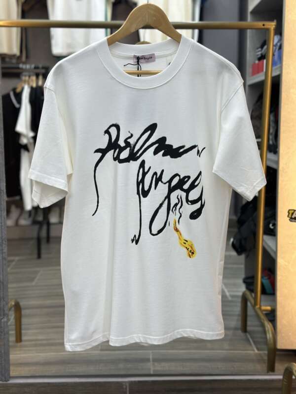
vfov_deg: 39.7
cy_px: 197
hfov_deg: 30.3
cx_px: 148
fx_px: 547
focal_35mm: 48
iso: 80
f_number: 1.78
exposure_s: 1/120
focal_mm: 6.86
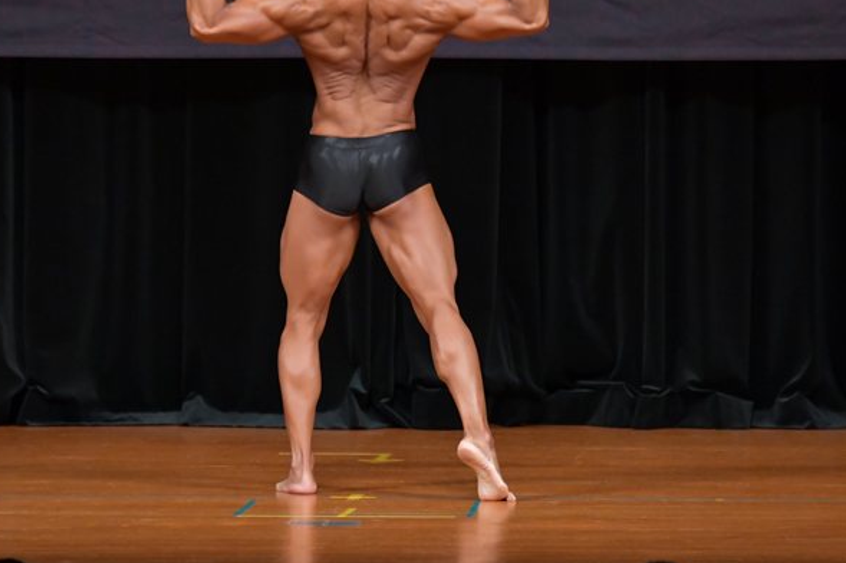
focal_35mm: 375
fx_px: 8807
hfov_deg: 5.5
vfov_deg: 3.7
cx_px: 422
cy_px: 233
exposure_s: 1/400
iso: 4000
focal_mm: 190
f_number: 5.6
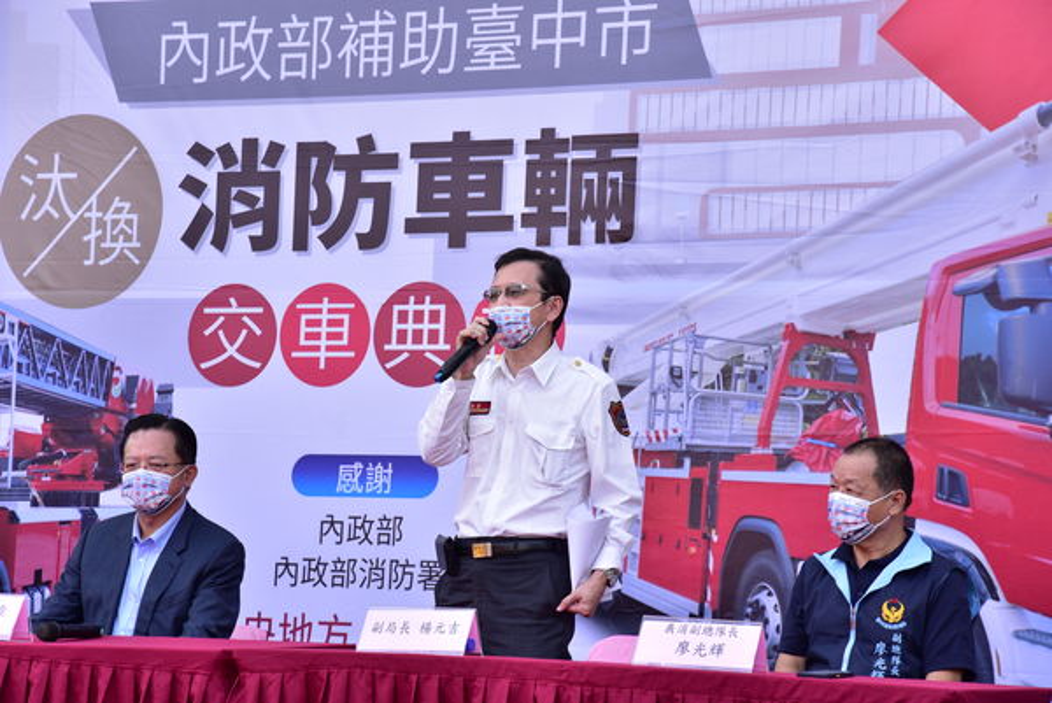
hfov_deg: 18.6
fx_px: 3217
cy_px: 352
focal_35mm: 110
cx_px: 526
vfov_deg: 12.5
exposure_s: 1/100
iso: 500
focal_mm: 110
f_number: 9
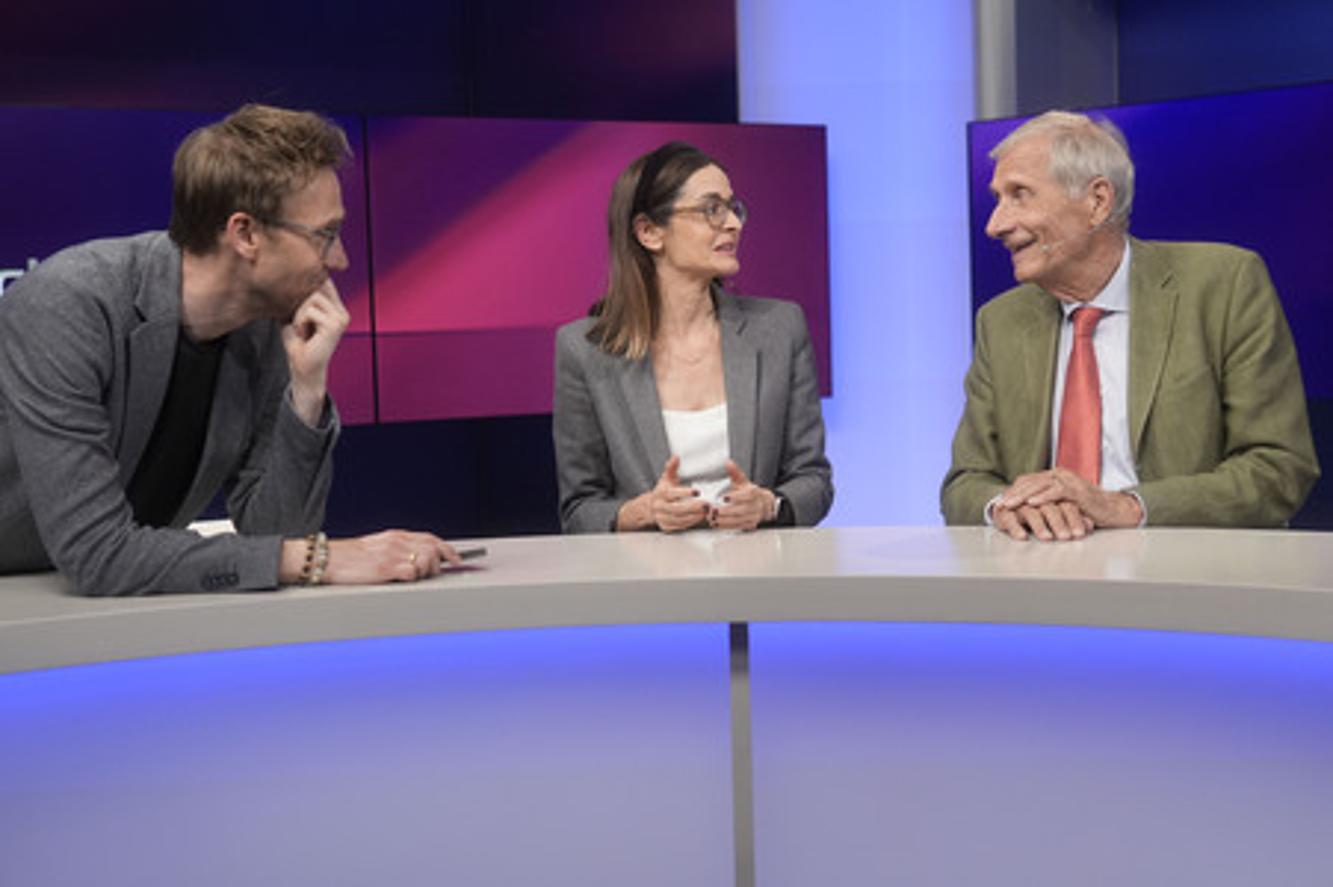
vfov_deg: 29.8
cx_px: 666
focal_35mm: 45
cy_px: 444
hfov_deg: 43.6
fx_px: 1665
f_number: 2.2
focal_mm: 30
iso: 640
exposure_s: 1/250
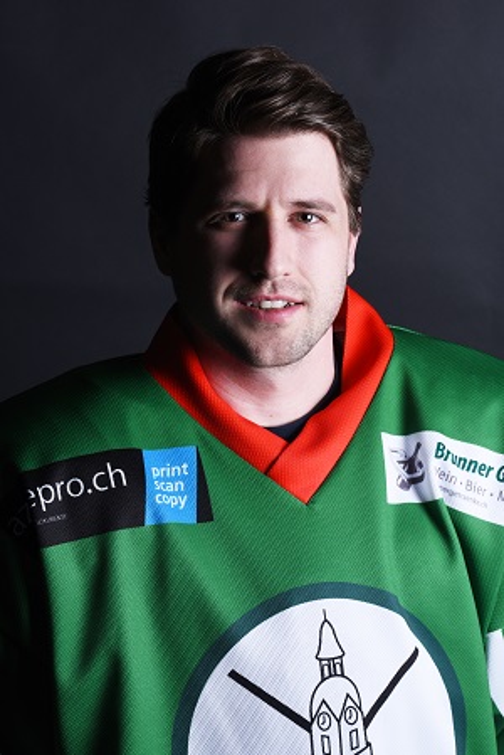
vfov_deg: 21.4
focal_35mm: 95
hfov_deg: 14.4
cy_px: 378
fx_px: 1992
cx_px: 252
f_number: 9
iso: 200
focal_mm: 95
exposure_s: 1/125
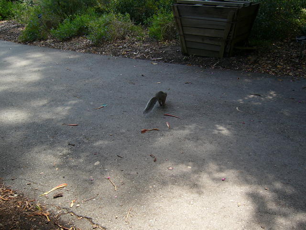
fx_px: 309
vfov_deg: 40.7
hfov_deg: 52.6
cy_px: 115
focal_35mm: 35
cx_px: 153
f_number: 2.8
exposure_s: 1/160
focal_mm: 5.8
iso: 50
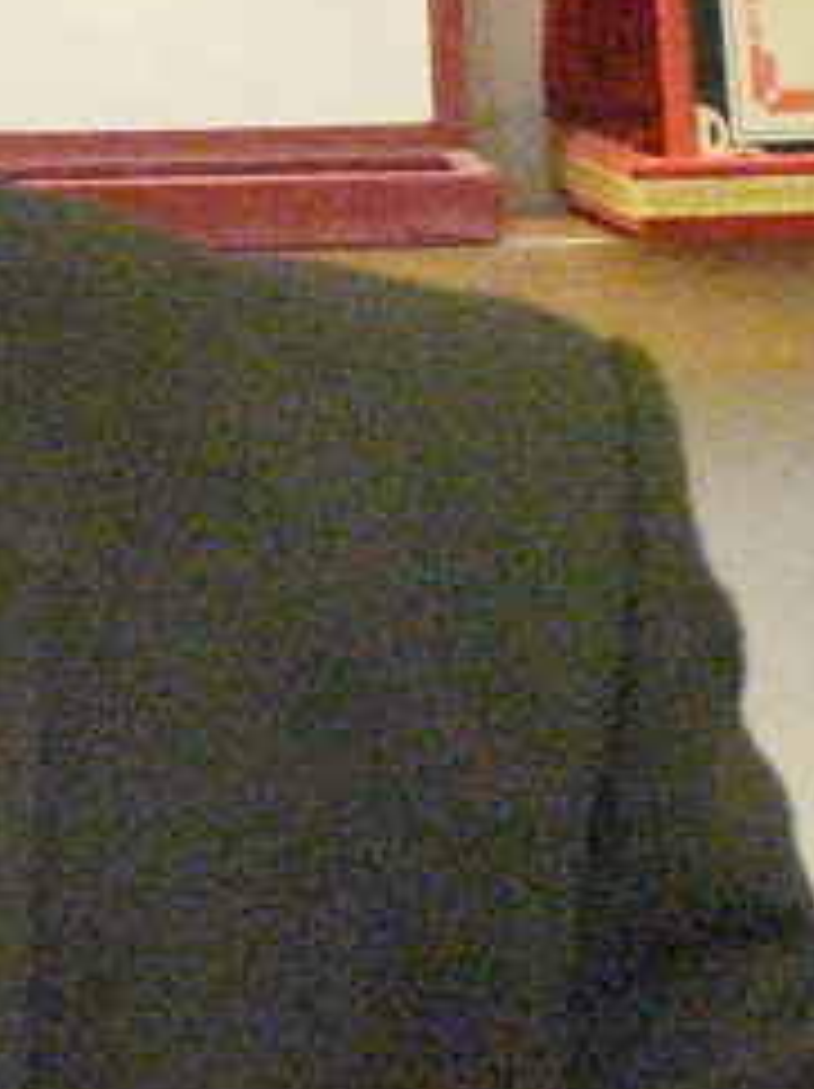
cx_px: -729
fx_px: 20370
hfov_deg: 2.3
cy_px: 344
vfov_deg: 3.1
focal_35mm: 649
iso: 25600
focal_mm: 85
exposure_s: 1/250
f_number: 5.3
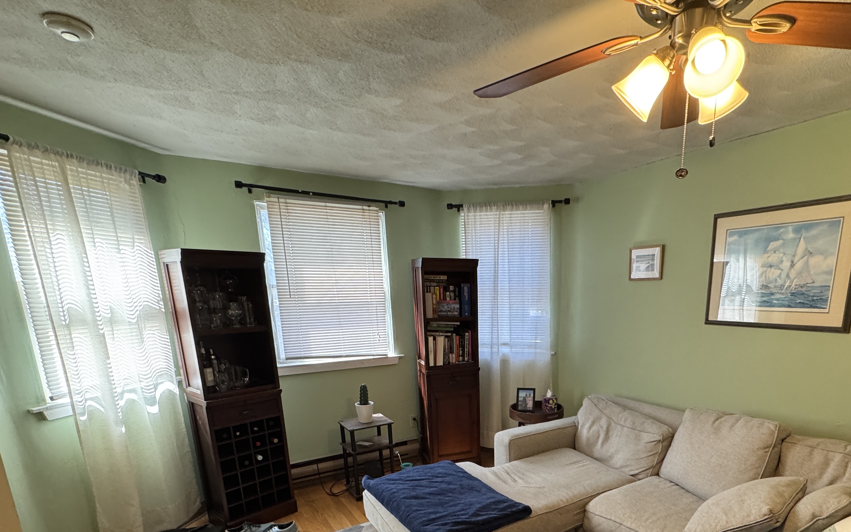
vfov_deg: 56.3
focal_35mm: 20
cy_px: 409
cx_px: 510
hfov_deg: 84.0
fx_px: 464
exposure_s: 1/120
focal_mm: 2.22
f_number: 2.2
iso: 250
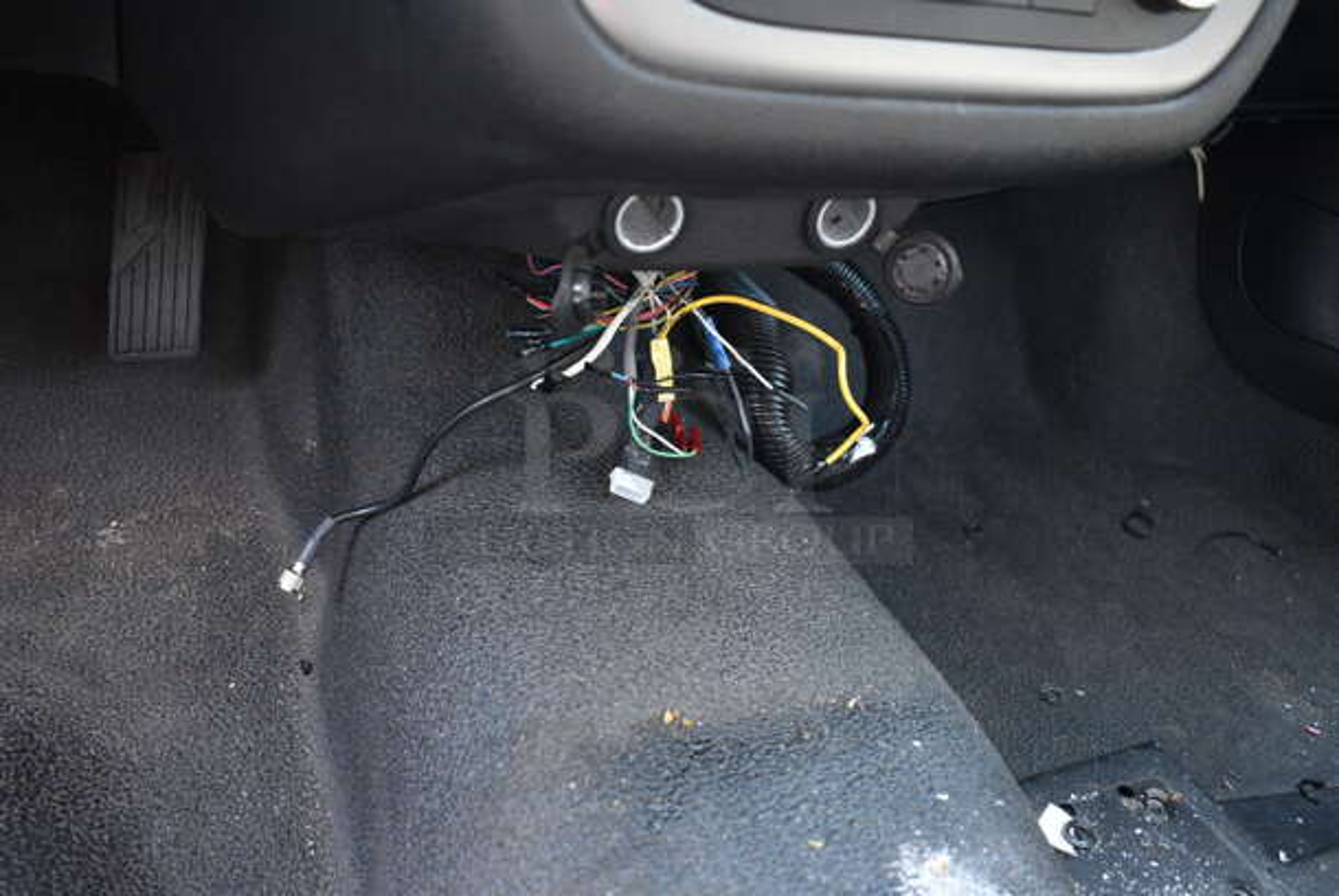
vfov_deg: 43.7
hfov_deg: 61.9
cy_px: 448
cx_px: 670
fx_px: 1117
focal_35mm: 30
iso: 2800
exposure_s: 1/125
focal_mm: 20
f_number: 3.8
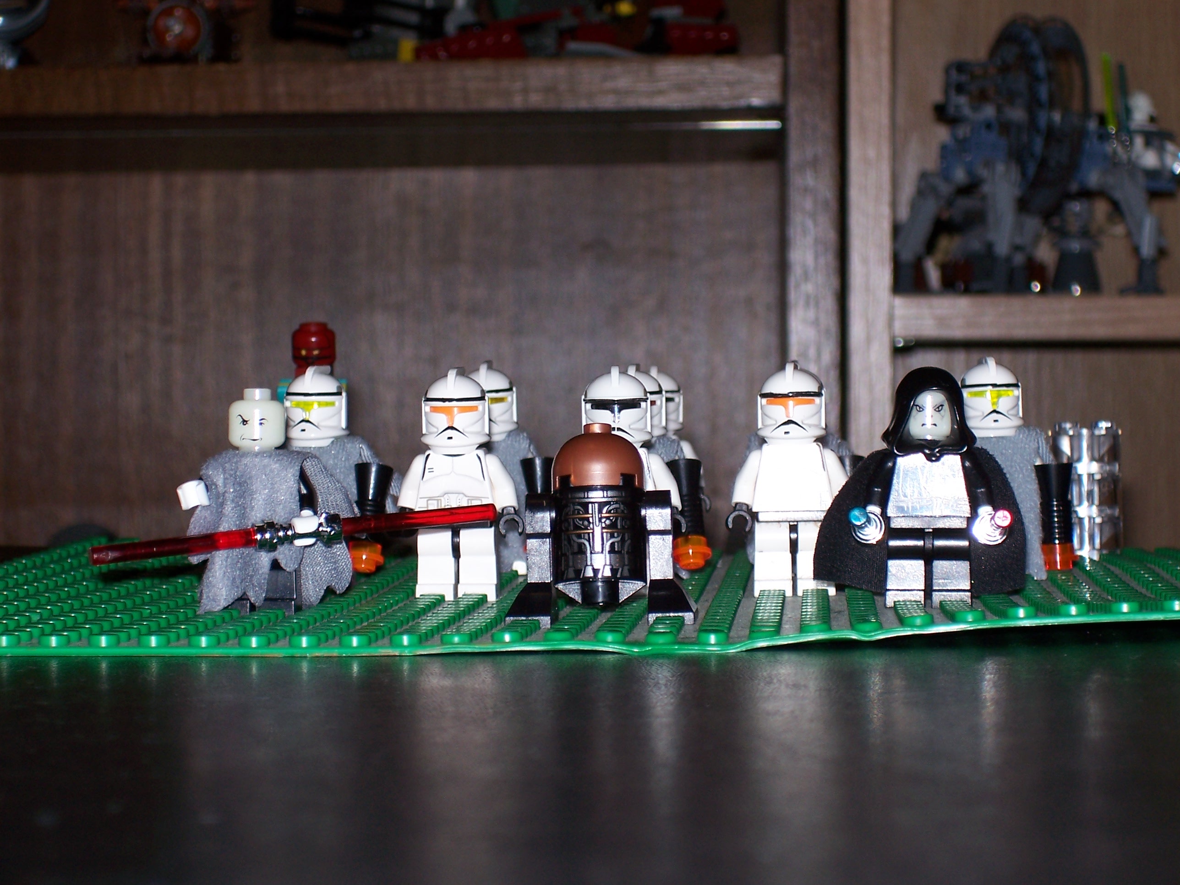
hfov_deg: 19.3
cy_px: 442
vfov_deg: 14.5
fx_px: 3477
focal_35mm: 102
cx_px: 590
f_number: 4.6
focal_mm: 16.8
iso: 80
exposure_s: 1/90
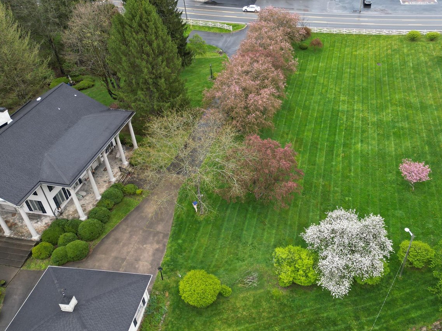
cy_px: 163
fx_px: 409
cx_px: 276
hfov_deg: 56.2
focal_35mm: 32
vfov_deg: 44.2
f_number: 1.7
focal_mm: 6.72
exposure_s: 1/180
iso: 100
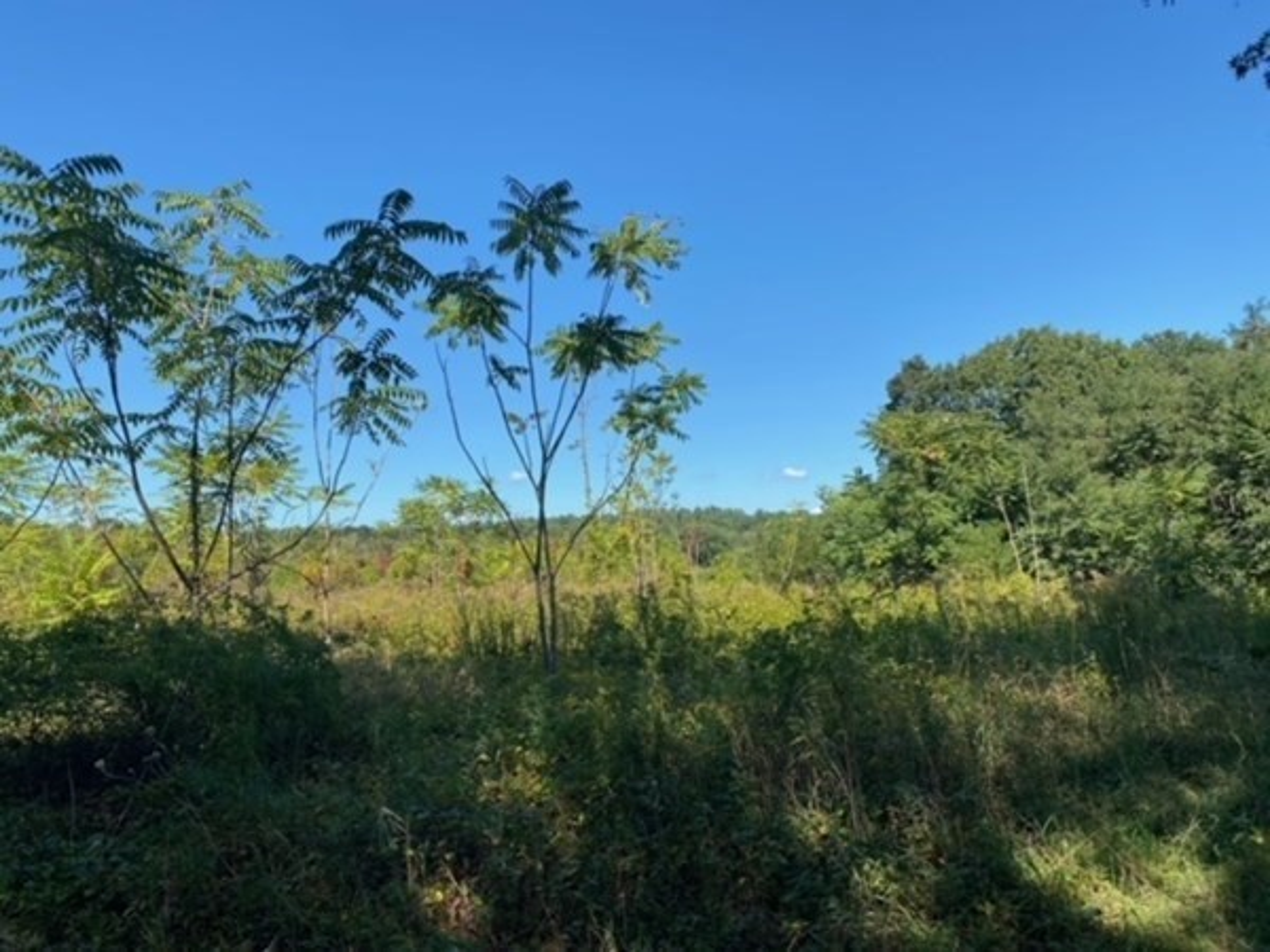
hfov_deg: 67.3
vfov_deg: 53.1
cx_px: 635
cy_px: 476
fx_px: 954
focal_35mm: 26
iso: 32
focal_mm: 4.25
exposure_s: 1/1898
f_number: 1.8
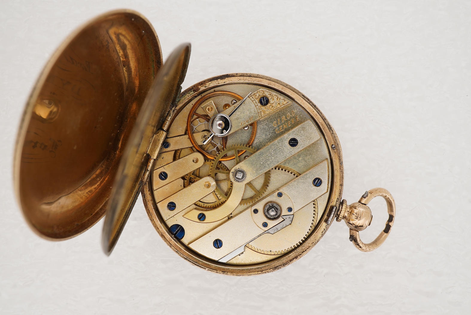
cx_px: 236
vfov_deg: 29.9
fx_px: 589
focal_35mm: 45
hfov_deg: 43.6
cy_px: 158
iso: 160
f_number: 22
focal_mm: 30
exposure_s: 1/160
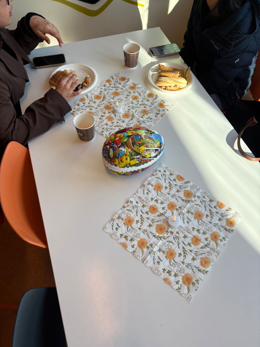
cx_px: 130
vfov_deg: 67.3
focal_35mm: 26
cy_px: 174
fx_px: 260
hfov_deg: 53.1
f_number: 1.6
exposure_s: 1/409
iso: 50
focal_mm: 5.96
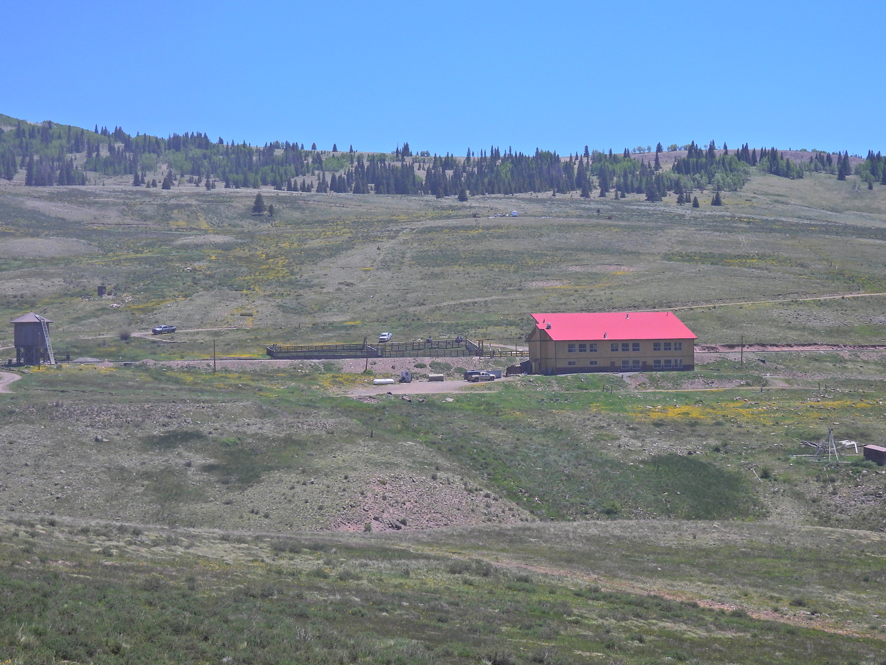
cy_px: 332
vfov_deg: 19.6
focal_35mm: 75
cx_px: 443
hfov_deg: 26.0
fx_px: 1920
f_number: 3.5
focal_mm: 13.4
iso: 100
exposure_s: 1/1250
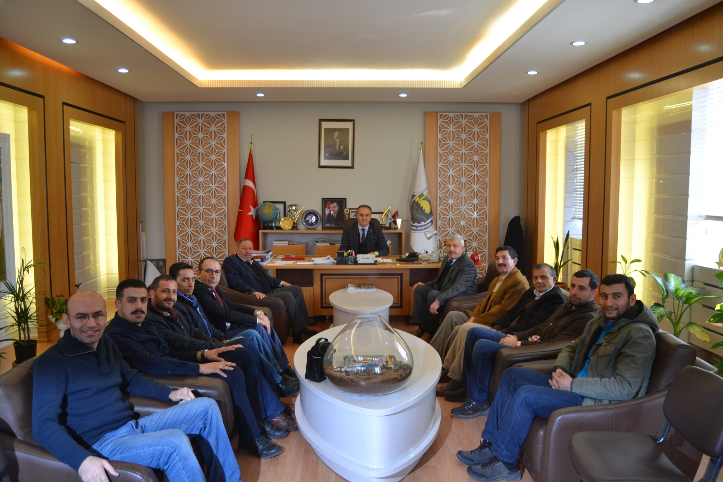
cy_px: 241
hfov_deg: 67.4
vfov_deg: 47.9
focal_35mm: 27
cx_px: 362
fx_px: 542
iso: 450
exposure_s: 1/60
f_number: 3.5
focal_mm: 18
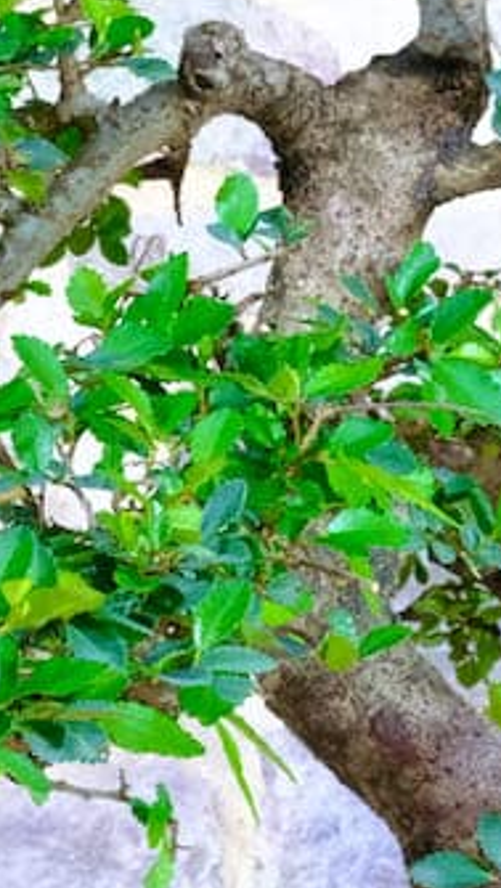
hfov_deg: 6.0
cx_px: 273
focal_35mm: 204
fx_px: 4807
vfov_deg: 10.5
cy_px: 763
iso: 3200
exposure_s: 1/30
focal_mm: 34.3
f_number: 11
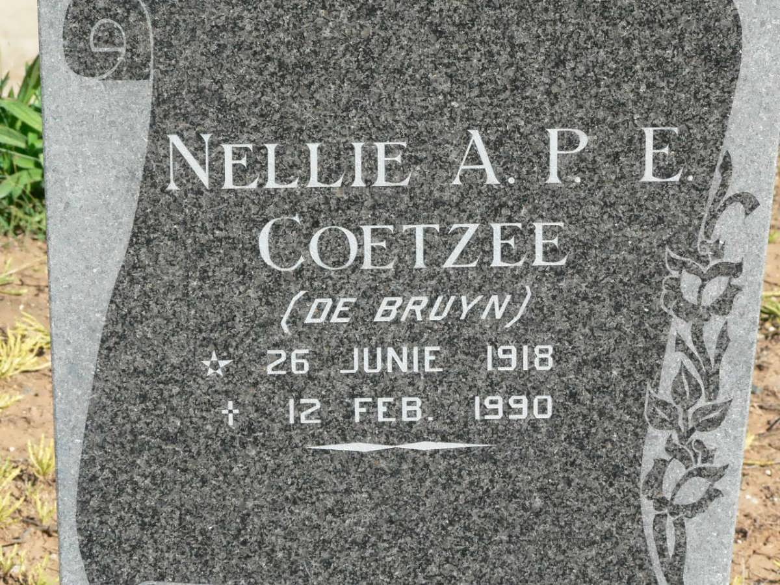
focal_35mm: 201
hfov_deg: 9.8
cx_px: 390
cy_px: 292
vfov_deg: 7.4
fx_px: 4529
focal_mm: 33.5
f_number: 5
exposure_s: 1/320
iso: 100
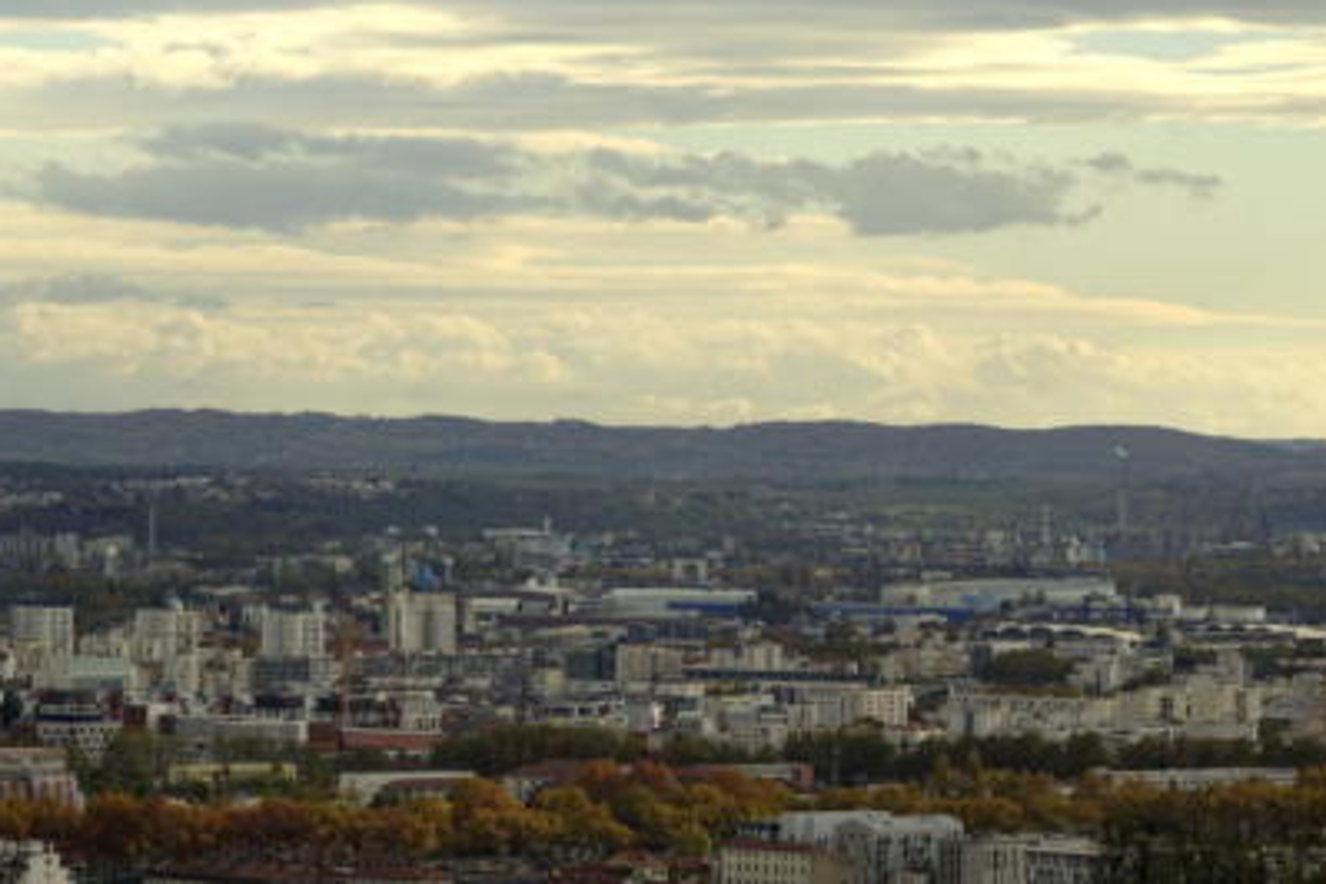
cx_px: 582
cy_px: 404
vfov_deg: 7.1
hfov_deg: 10.7
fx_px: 7108
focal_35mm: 193
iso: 100
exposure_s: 1/640
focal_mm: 56.39
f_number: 4
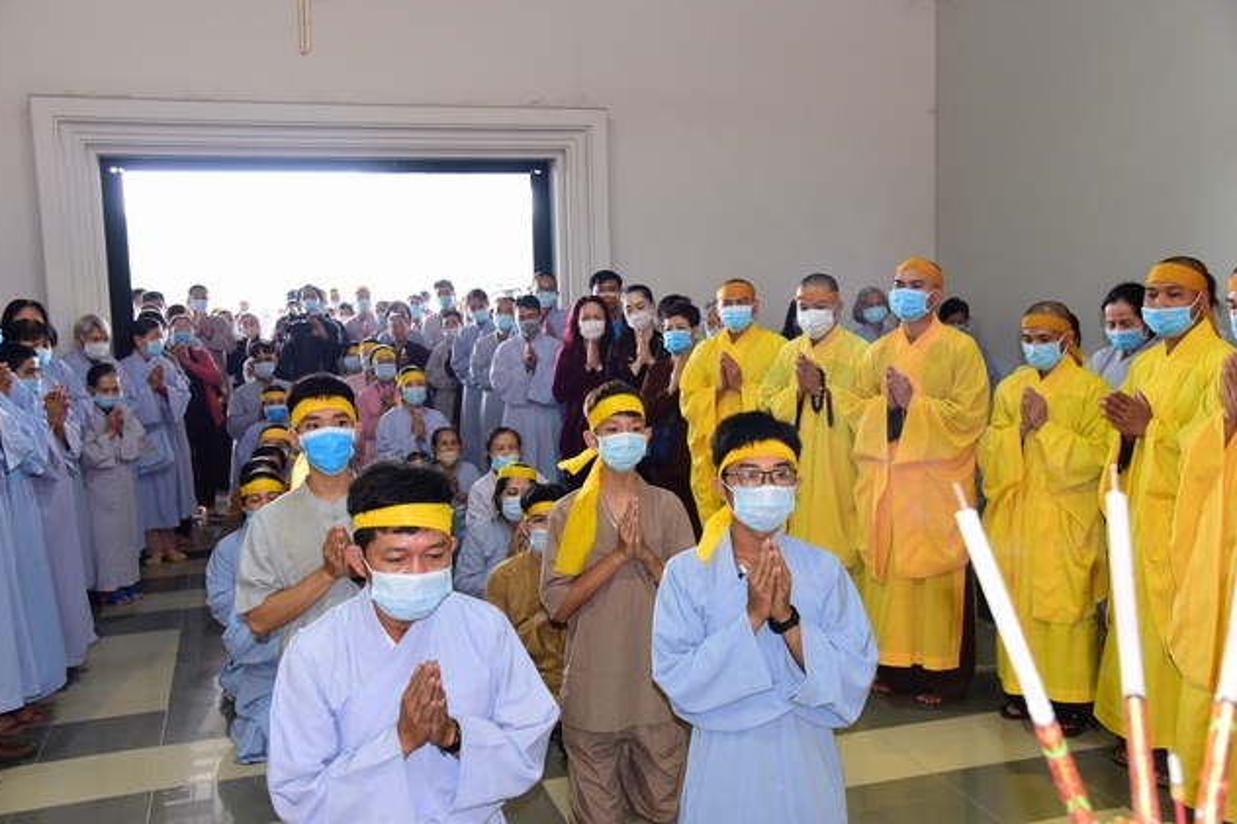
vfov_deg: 37.8
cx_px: 607
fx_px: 1202
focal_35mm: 35
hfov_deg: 54.4
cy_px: 403
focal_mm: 34
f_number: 5
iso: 1250
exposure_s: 1/30
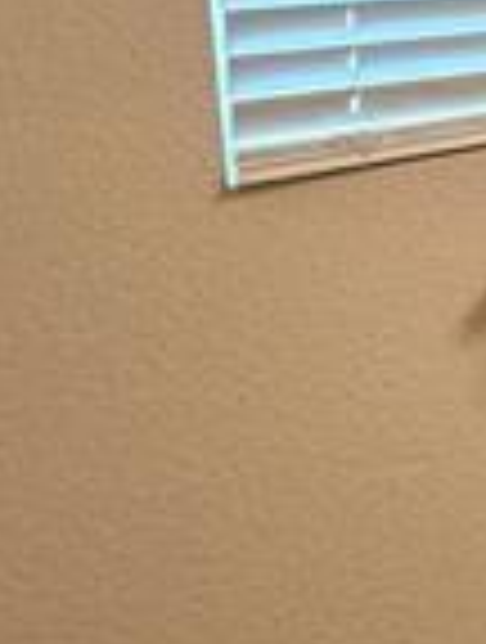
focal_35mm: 75
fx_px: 1398
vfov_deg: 25.0
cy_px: 45
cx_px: 922
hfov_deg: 16.1
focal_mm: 2.22
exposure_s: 1/60
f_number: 2.2
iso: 160
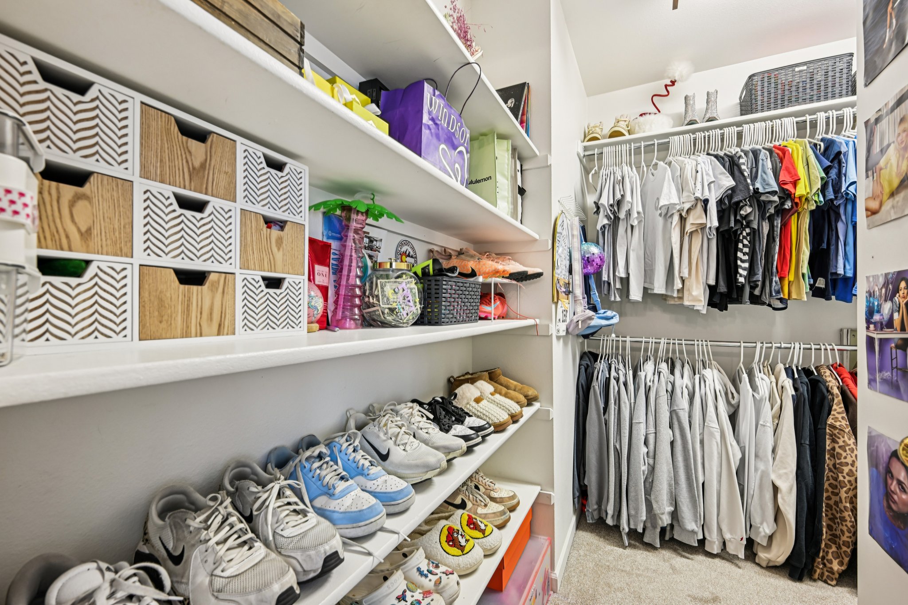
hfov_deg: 96.7
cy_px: 302
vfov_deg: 73.7
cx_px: 454
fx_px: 403
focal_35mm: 16
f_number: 8
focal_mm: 16
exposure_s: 1/8
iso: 400
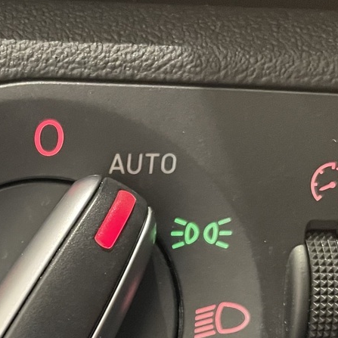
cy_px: 395
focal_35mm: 74
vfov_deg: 21.8
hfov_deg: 22.9
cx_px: 44
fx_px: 817
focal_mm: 4.2
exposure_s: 1/44
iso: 500
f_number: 1.6
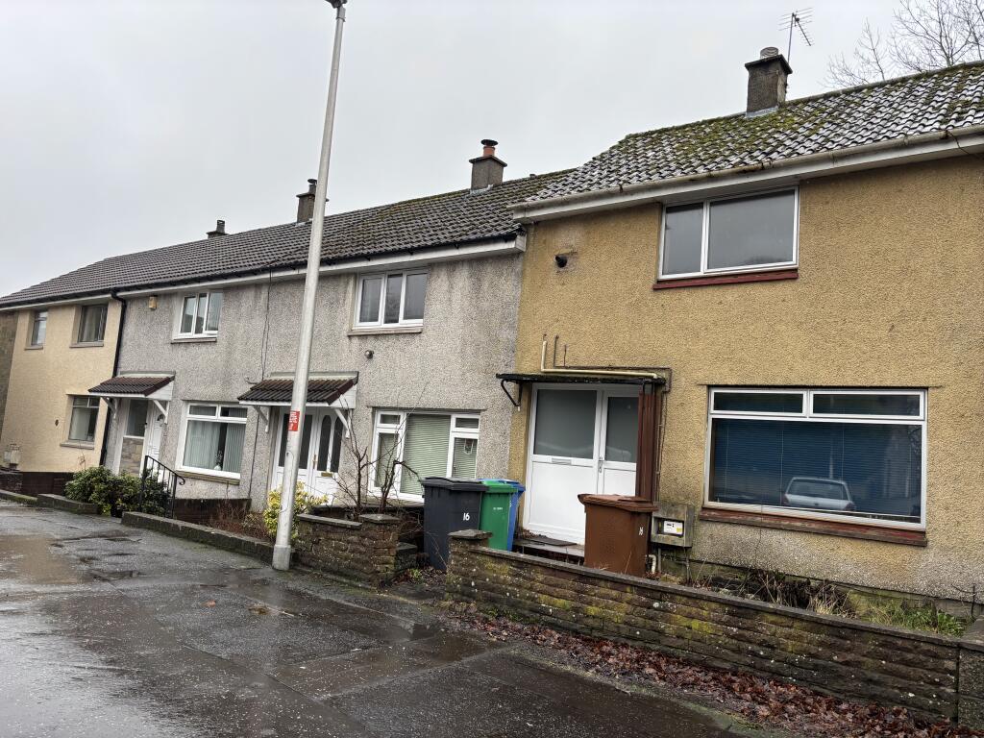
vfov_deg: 53.1
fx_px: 739
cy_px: 369
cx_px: 492
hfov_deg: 67.3
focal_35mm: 26
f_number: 1.6
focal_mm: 5.96
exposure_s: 1/197
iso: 40
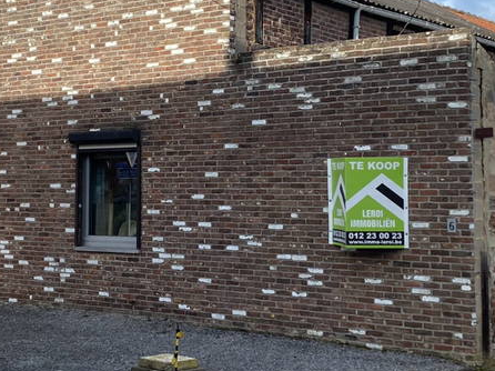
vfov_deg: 20.9
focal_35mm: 70
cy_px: 112
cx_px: 230
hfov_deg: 27.8
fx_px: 1000
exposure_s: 1/2183
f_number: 1.8
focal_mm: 4.25
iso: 32
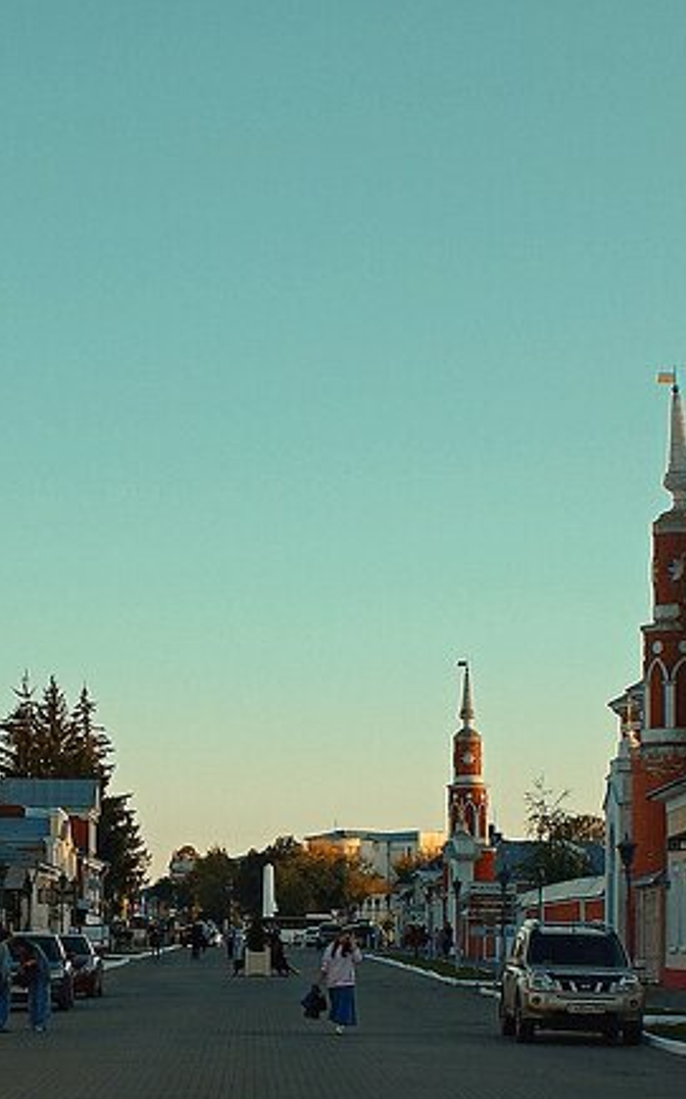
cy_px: 765
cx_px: 261
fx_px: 2784
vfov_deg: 22.2
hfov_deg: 14.0
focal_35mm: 93
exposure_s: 1/160
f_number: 4.5
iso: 100
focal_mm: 22
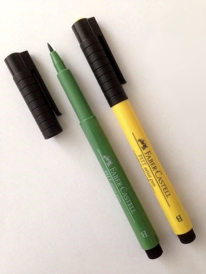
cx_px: 103
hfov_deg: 43.0
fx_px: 262
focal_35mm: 33
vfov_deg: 55.3
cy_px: 137
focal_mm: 4.12
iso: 80
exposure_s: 1/20
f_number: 2.4
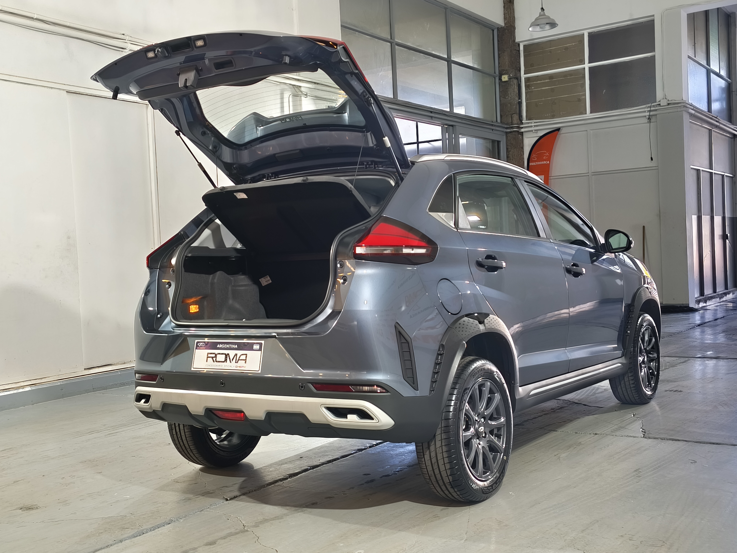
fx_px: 873
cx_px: 368
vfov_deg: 35.1
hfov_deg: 45.8
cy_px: 276
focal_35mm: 41
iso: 320
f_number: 1.7
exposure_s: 1/33.3
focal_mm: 5.35
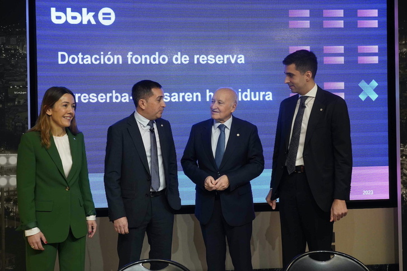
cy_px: 136
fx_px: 407
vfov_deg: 36.9
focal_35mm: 36
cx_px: 204
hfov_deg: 53.1
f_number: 5.6
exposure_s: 1/200
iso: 2500
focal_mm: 36
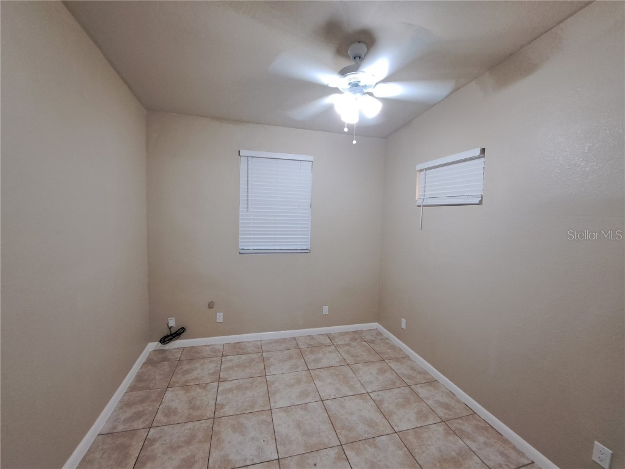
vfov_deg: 89.9
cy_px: 234
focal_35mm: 13
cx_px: 312
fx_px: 235
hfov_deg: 106.2
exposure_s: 1/40
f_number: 2.2
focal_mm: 1.74
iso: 160
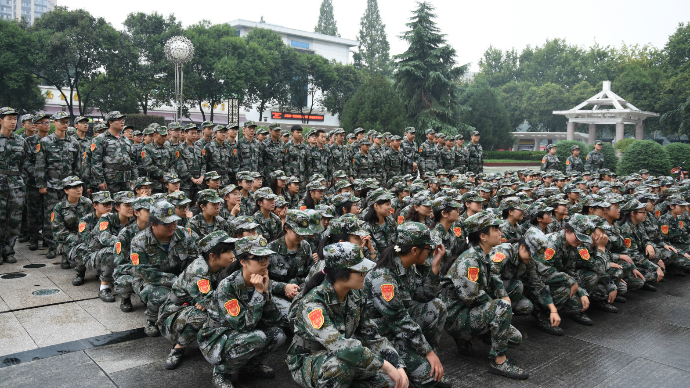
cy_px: 156
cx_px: 343
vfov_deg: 36.6
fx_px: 586
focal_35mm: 32
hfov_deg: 61.0
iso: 220
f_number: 4
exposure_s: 1/30
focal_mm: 20
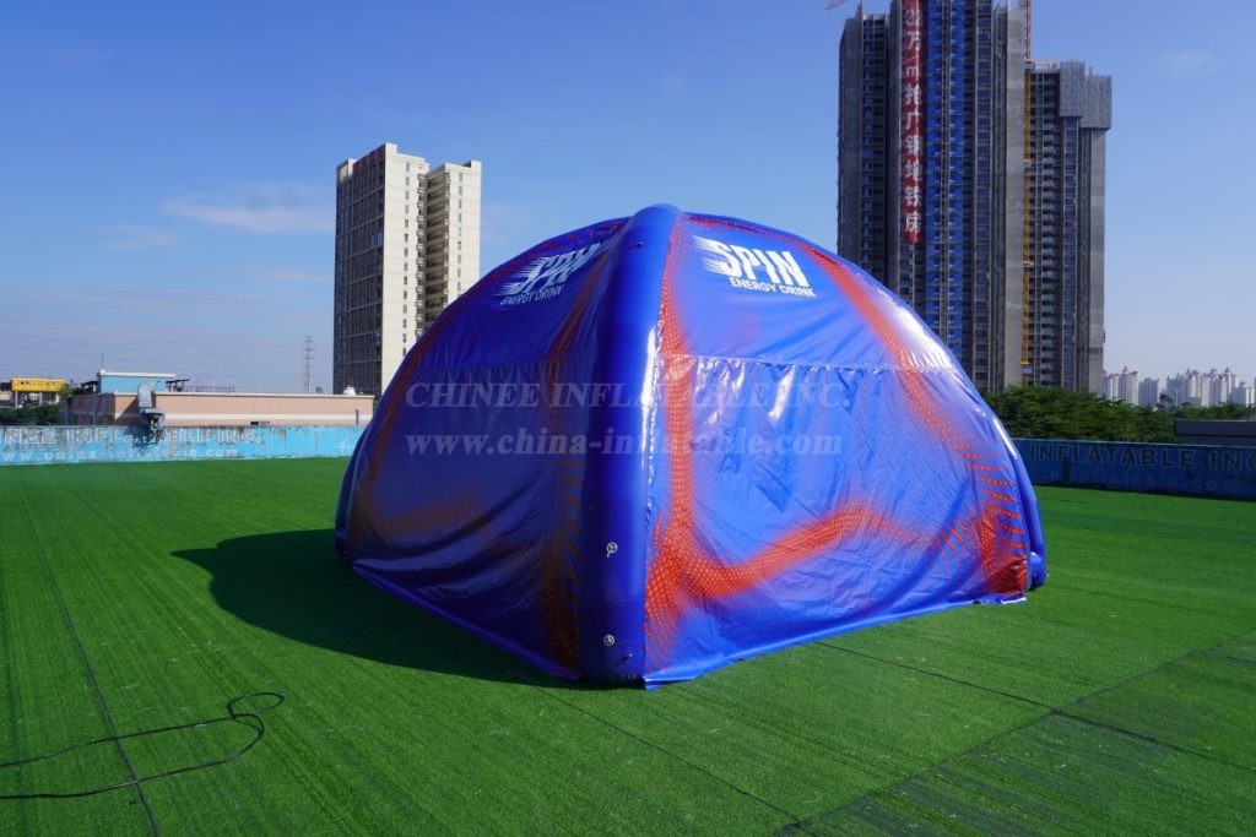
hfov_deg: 73.7
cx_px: 628
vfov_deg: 53.1
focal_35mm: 24
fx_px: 837
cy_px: 418
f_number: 10
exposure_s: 1/200
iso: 100
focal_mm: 16
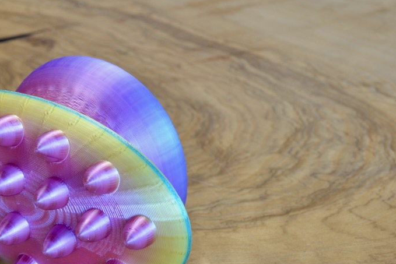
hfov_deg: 9.7
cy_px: 173
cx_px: 72
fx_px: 2332
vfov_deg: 6.5
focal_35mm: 212
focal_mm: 75
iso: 100
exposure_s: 1
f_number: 16
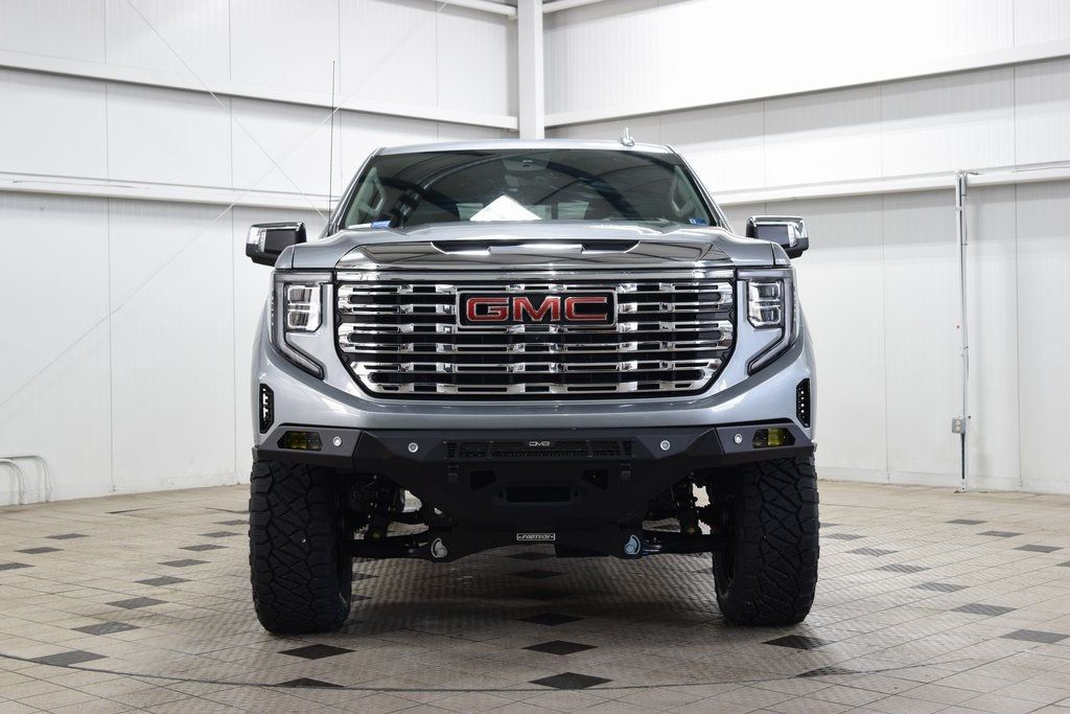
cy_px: 357
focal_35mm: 52
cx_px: 535
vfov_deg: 25.8
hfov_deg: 37.8
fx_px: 1561
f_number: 6.3
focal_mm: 35
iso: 500
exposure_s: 1/15
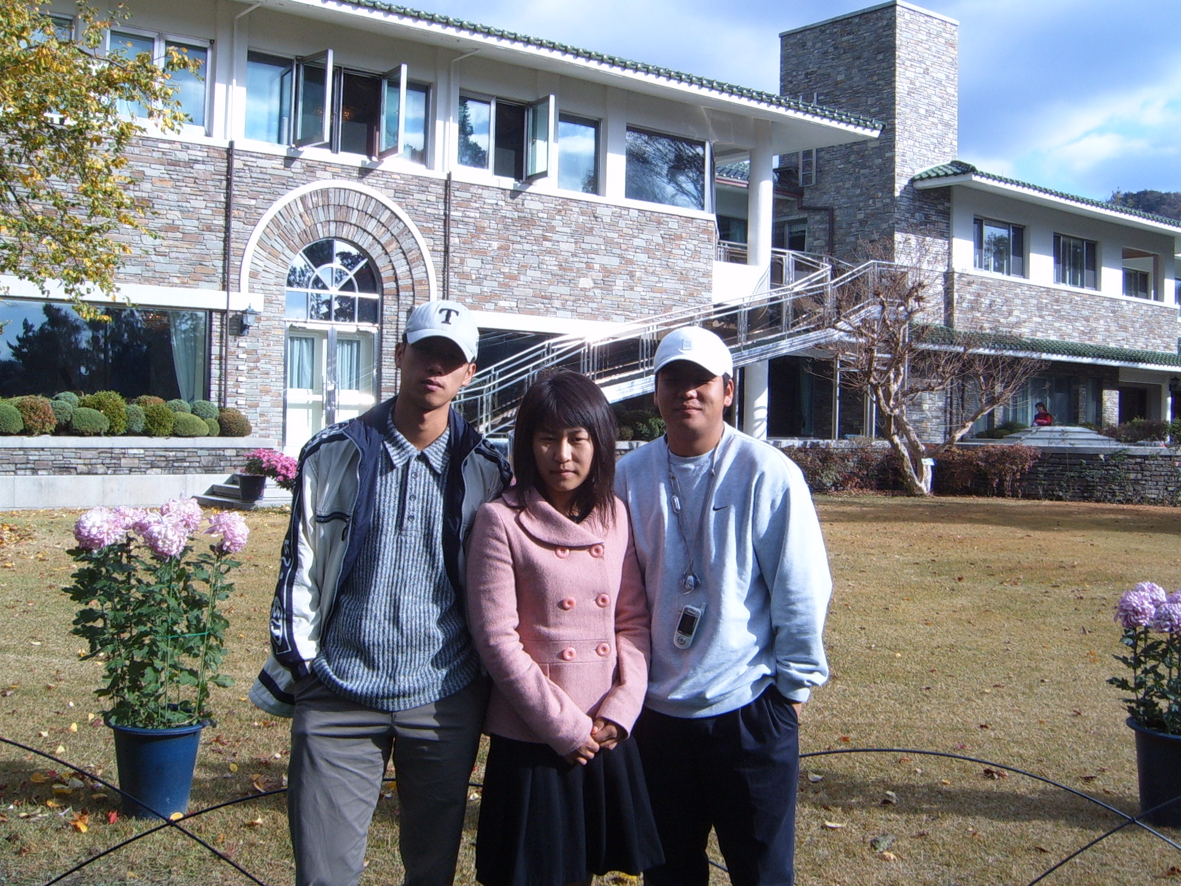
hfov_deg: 50.1
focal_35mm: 37
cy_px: 443
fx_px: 1262
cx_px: 590
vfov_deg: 38.7
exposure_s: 1/180
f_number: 6
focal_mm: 6.2
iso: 63
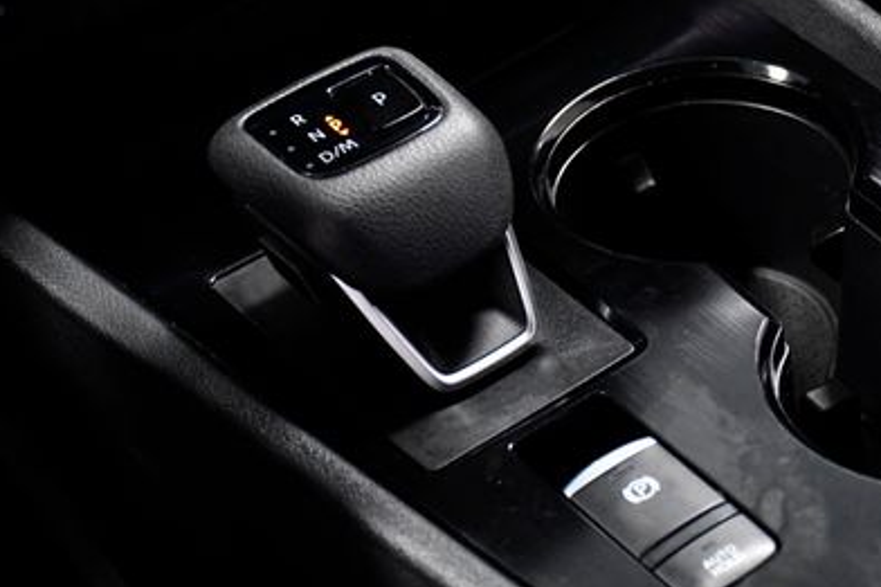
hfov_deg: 20.7
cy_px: 333
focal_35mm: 98
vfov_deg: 13.9
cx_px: 663
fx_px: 2397
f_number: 4.5
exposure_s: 1/125
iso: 2500
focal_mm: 40
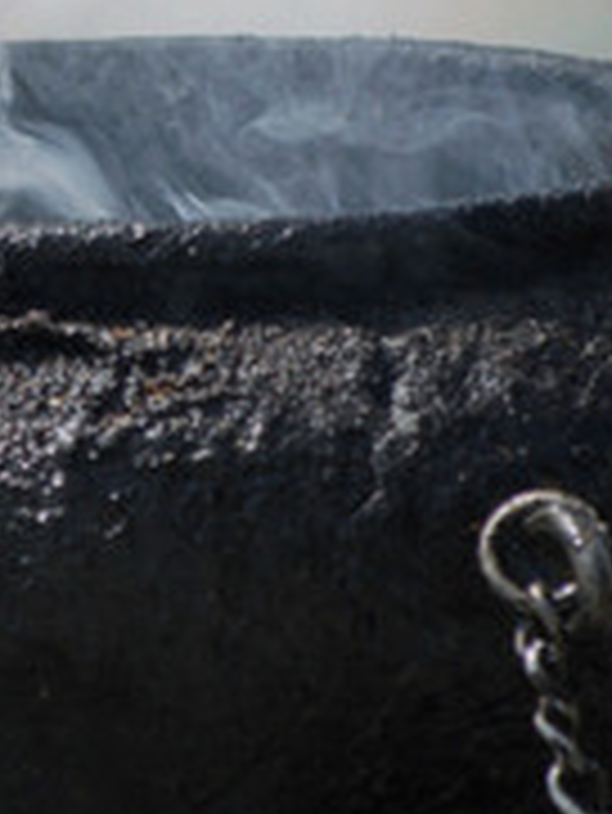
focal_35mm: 798
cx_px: 54
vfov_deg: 2.5
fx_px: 18785
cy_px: 202
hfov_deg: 1.9
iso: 100
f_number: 5
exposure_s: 1/500
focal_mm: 145
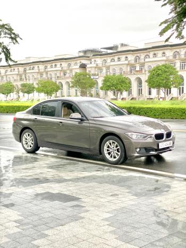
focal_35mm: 52
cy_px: 124
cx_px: 93
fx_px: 372
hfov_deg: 28.1
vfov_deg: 36.8
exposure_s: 1/150
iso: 20
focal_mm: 6
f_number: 2
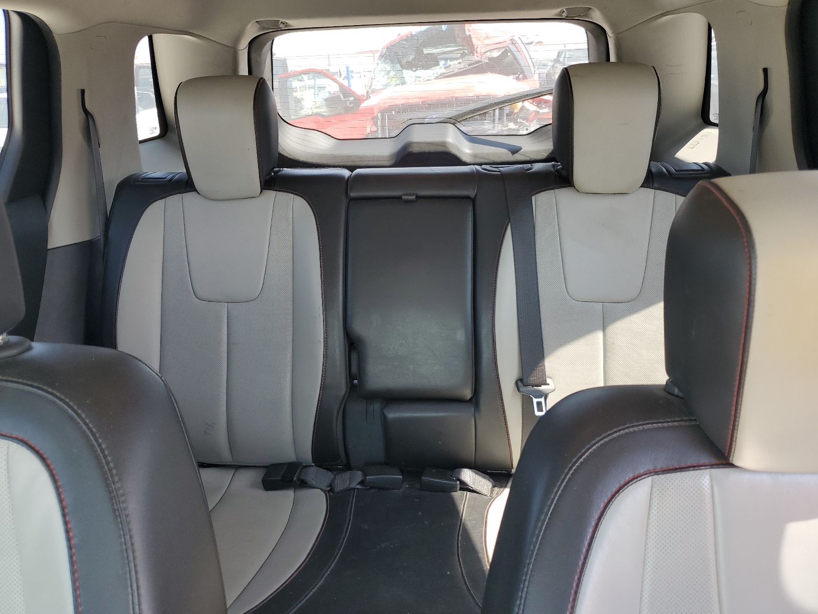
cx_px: 409
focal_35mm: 26
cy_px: 307
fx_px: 614
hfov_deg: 67.3
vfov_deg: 53.1
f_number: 1.5
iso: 51
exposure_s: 1/120
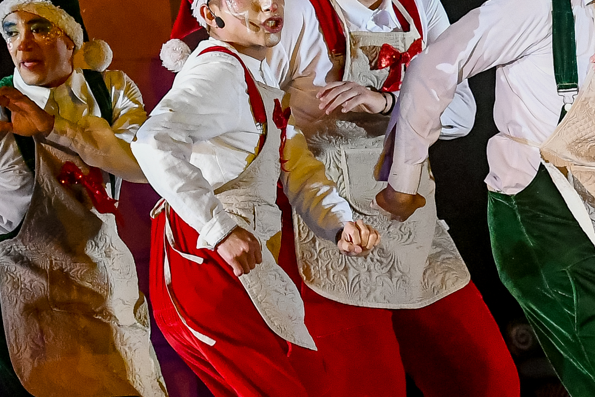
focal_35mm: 513
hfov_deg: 4.0
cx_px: 708
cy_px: 76
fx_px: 8476
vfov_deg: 2.7
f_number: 4
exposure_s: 1/800
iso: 3200
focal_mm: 95
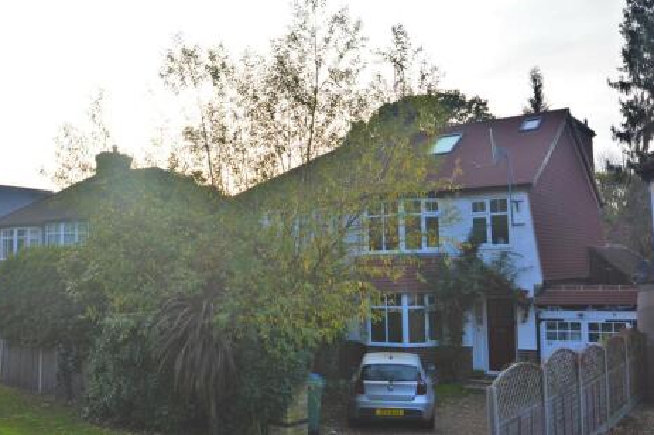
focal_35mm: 37
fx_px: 672
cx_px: 323
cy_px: 213
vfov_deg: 35.9
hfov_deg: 51.9
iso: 400
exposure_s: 1/200
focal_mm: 24
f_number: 10
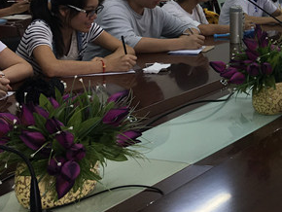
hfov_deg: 21.9
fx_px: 652
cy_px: 23
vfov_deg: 18.2
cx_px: 368
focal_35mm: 80
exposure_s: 1/33
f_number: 2.2
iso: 32
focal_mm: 4.15
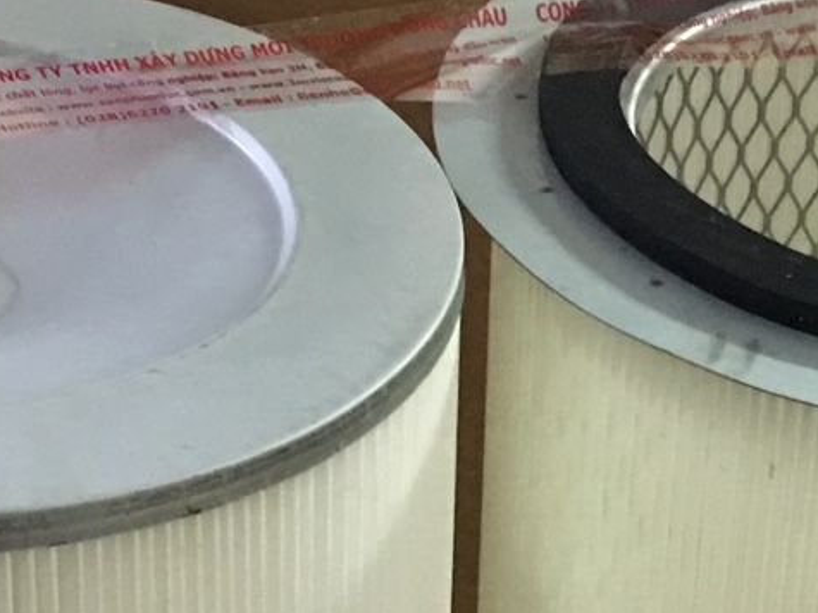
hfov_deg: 15.9
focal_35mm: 123
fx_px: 2906
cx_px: 694
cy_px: 1040
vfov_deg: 11.3
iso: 125
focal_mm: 4.15
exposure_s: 1/8
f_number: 2.2
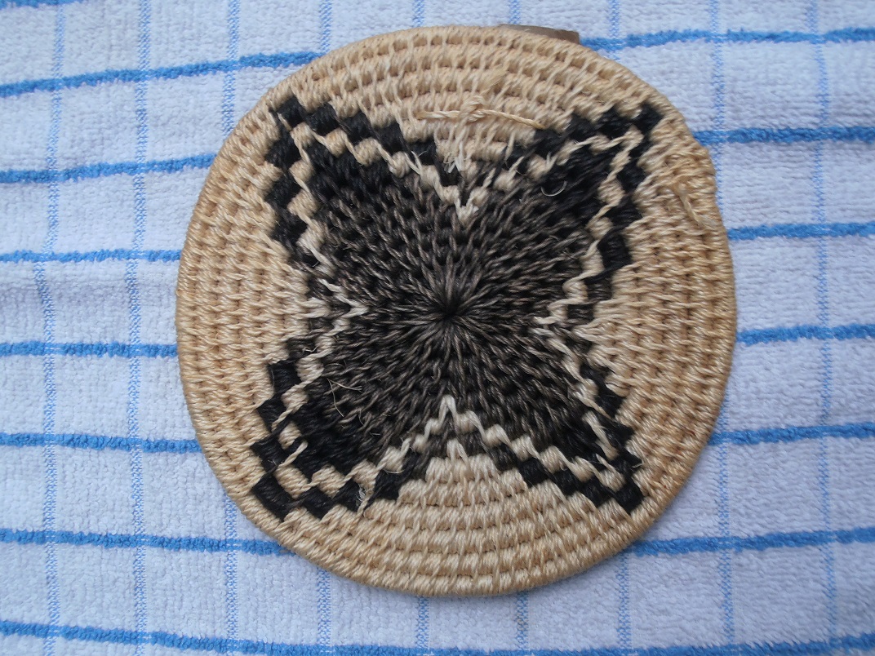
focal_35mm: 33
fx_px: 834
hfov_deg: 55.4
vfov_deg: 42.9
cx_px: 438
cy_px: 328
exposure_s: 1/8
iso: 125
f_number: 3.6
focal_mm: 5.93
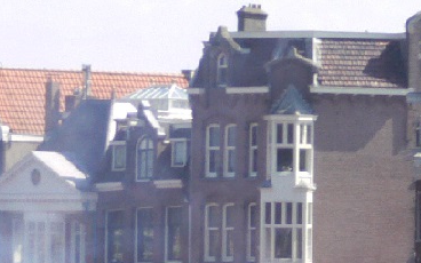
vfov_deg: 1.7
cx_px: 44
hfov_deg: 2.7
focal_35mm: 768
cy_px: 508
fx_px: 8812
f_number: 5.6
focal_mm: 34.9
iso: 80
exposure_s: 1/160
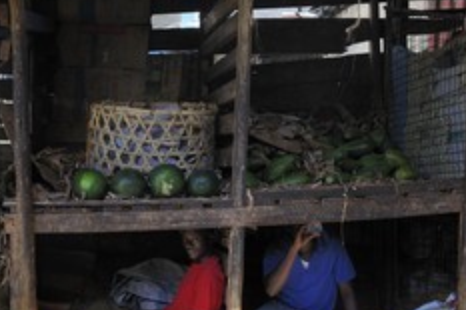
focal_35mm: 65
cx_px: 58
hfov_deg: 29.8
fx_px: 841
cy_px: 202
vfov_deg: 20.8
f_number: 9
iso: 400
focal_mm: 36
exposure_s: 1/160
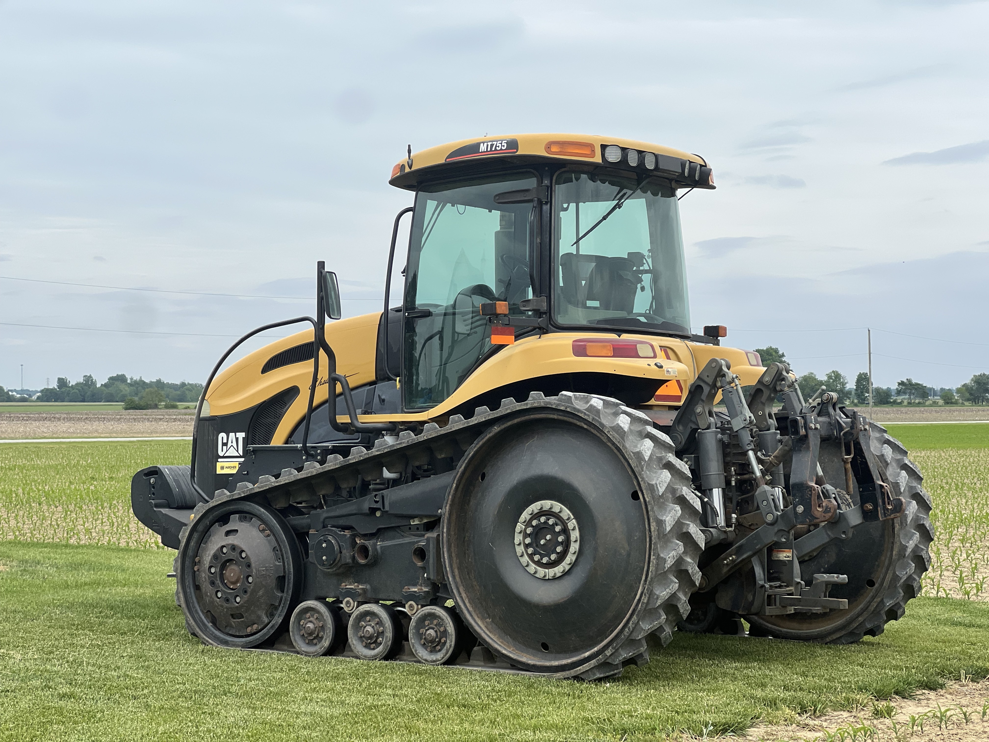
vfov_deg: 19.1
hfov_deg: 25.3
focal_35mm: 77
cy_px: 371
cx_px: 494
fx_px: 2200
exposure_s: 1/861
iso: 32
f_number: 2.8
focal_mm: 9
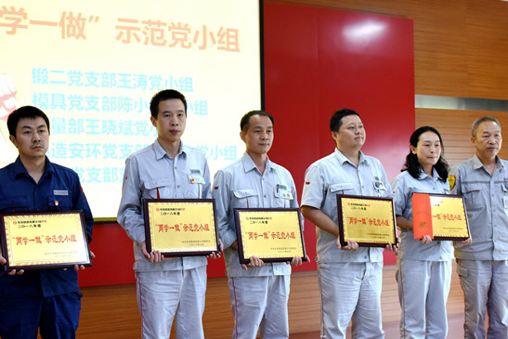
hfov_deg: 38.7
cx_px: 195
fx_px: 720
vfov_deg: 26.4
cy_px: 202
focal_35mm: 51
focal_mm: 31
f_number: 5
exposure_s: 1/100
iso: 1250
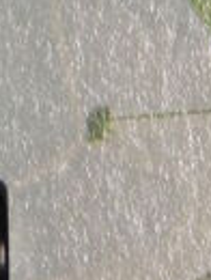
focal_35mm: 983
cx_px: -209
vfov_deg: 2.0
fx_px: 7963
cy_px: -112
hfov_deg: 1.5
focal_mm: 35.6
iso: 800
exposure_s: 1/25
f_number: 4.6
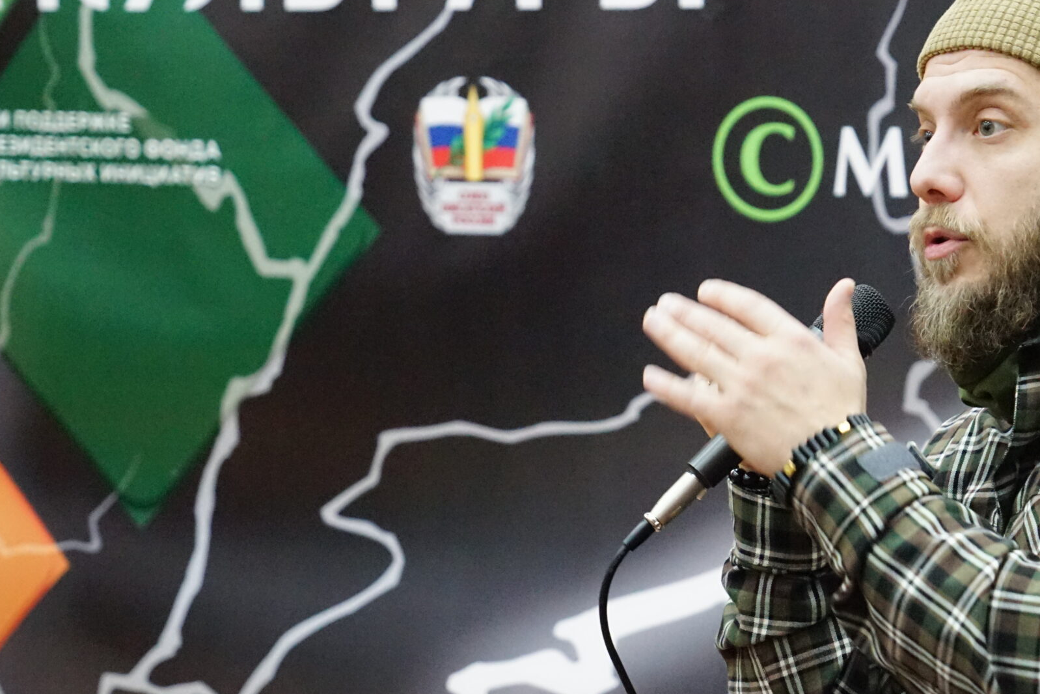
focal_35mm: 173
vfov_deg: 7.9
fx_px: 4998
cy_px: 254
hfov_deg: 11.9
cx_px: 682
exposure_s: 1/100
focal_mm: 108
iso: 8000
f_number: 6.3
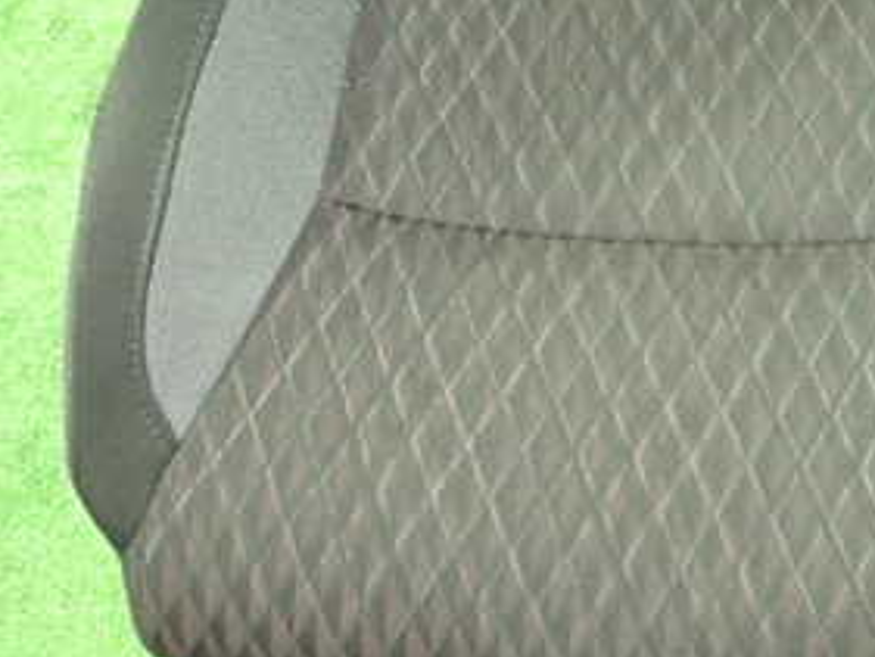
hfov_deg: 29.9
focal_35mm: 64
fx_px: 1618
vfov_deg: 22.8
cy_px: 193
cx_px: 632
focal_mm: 5.4
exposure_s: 1/10
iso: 800
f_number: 2.3
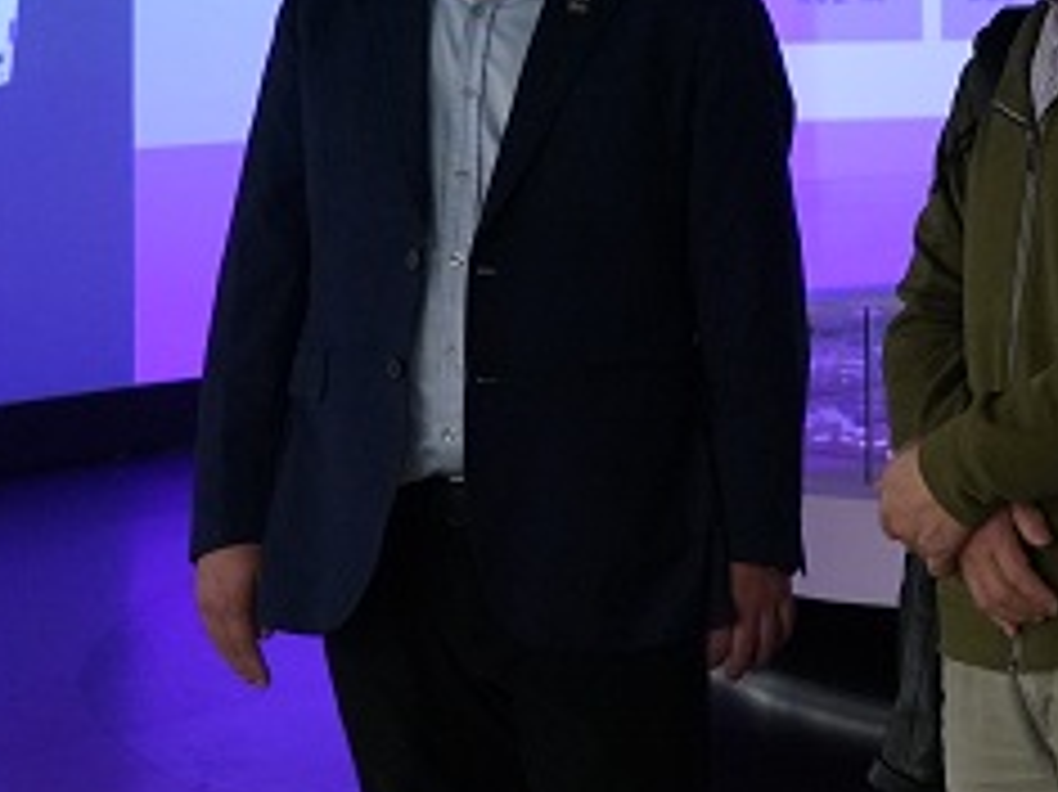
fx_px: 3757
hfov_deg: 15.1
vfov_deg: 11.8
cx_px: 1468
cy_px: -97
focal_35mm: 123
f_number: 4
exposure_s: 1/160
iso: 4000
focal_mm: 30
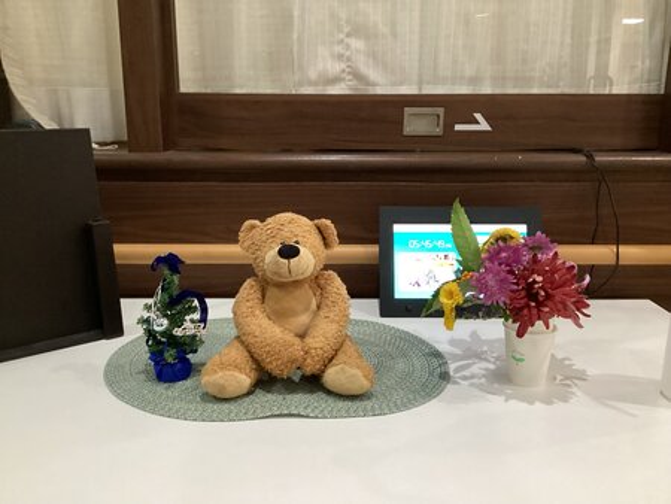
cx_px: 336
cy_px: 252
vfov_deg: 45.5
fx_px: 601
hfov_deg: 58.3
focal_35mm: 31
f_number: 2.4
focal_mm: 3.3
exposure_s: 1/30
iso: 320
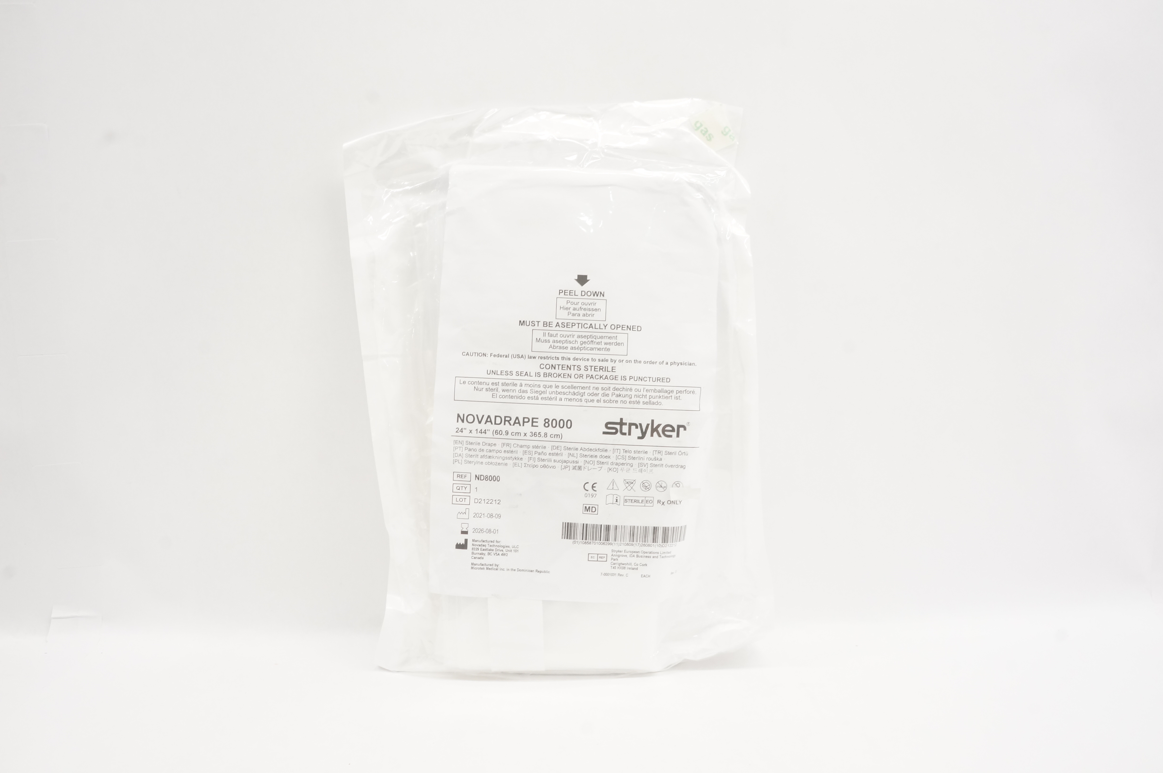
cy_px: 386
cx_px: 582
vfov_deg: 47.8
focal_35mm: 27
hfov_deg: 67.4
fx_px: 871
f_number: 14
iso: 800
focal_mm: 18
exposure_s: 1/20
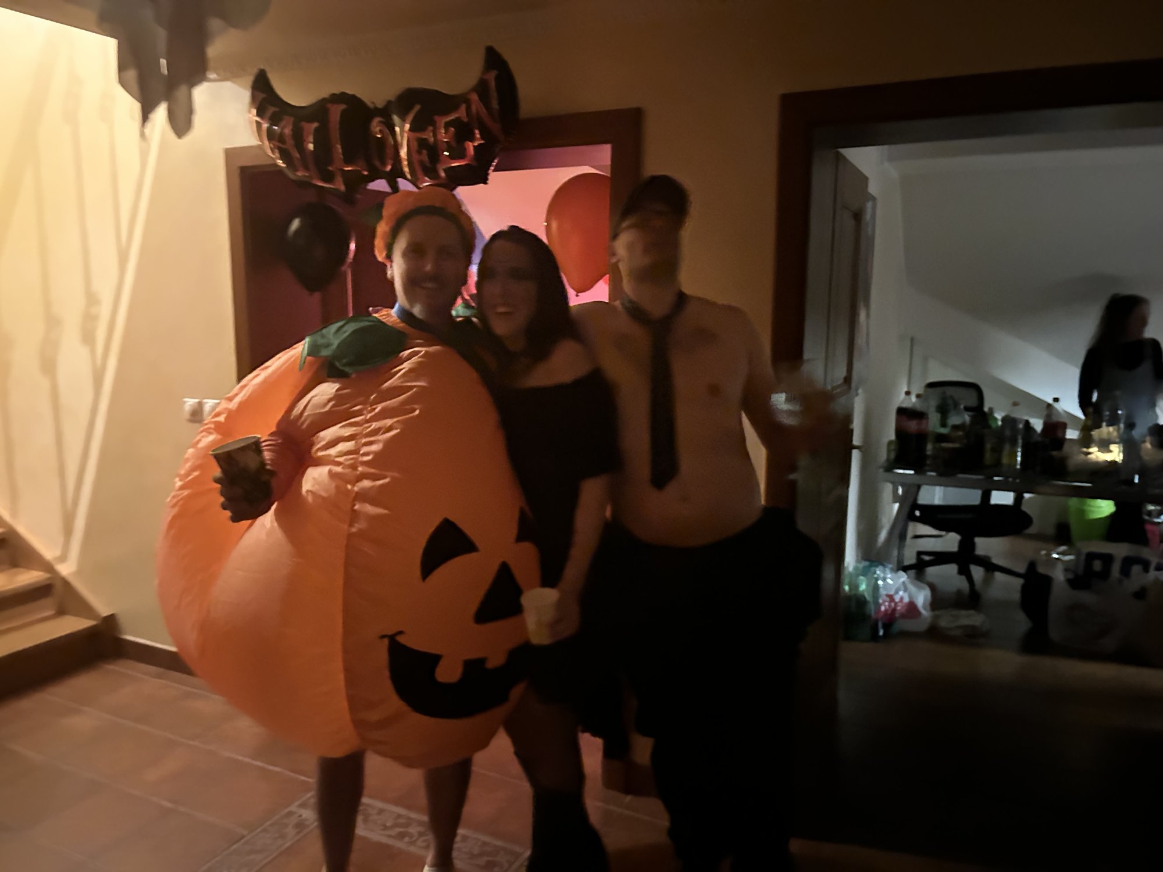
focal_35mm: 26
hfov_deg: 67.3
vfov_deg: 53.1
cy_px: 436
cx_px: 582
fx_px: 874
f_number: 1.5
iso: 6400
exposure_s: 1/14
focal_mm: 5.7
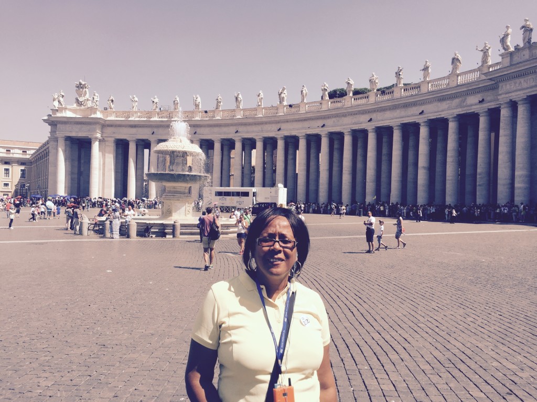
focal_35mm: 29
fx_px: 450
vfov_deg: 48.2
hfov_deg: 61.7
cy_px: 201
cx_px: 268
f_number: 2.2
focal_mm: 4.15
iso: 32
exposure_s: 1/1883
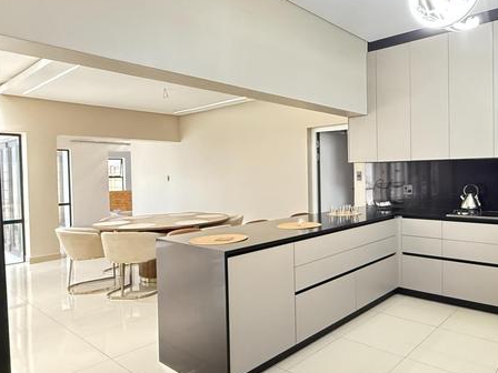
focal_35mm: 25
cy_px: 179
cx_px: 368
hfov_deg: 65.5
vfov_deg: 54.9
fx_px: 360
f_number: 2.2
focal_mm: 2.22
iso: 800
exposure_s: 1/50
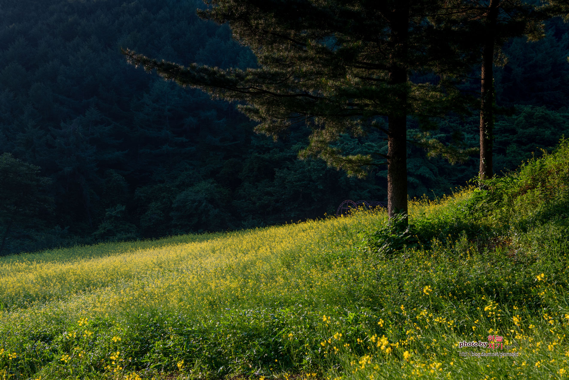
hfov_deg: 41.1
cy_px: 190
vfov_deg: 28.1
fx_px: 759
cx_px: 284
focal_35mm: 48
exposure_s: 1/125
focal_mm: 48
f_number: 9
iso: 100
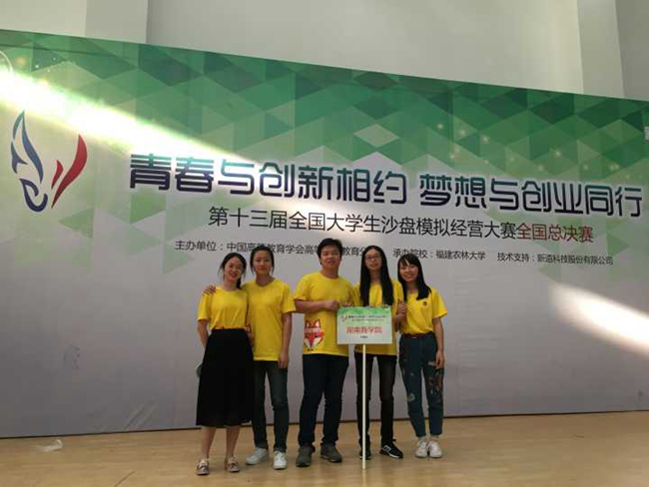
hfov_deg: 61.6
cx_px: 324
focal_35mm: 29
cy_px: 244
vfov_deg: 48.3
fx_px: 544
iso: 80
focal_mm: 4.15
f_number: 2.2
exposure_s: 1/33
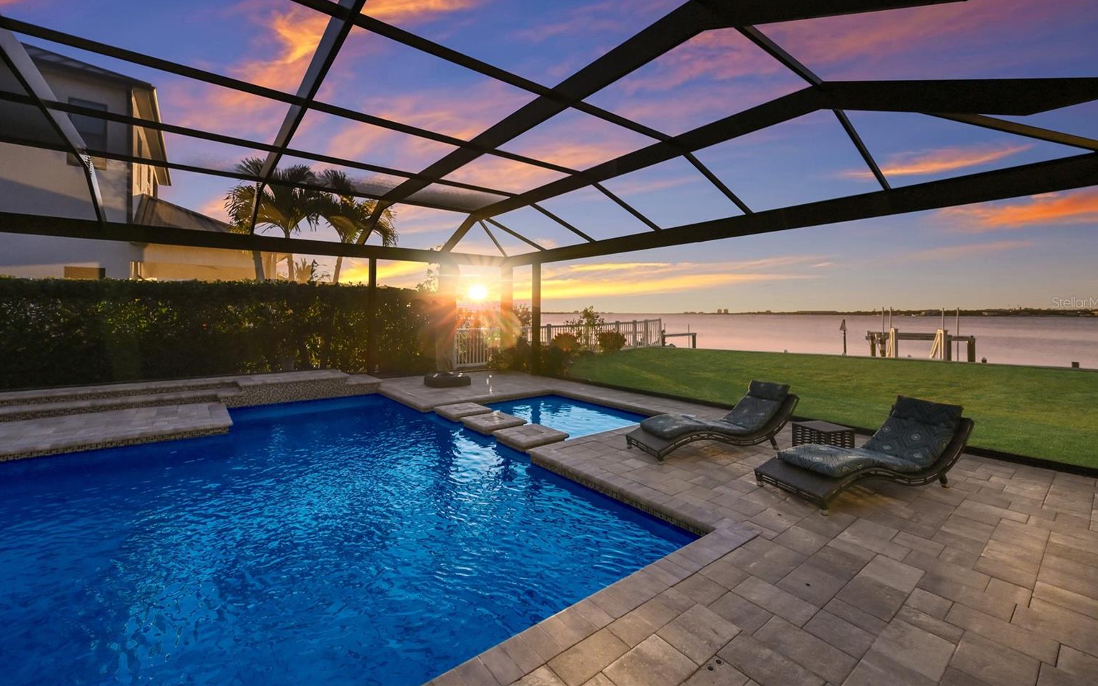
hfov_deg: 101.5
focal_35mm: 15
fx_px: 449
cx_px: 539
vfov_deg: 74.5
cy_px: 302
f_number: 8
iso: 3200
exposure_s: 1/1000
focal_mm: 14
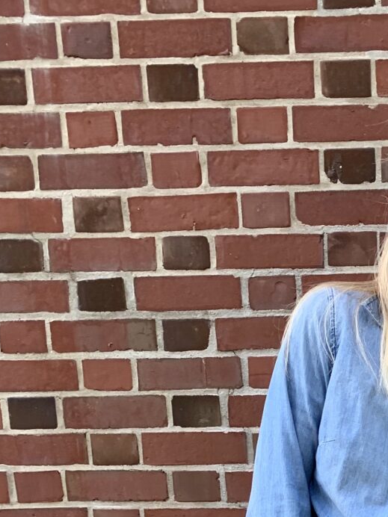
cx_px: 514
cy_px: 740
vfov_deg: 21.8
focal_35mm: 77
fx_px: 1151
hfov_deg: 17.8
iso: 25
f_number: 1.8
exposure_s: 1/122
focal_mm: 4.25
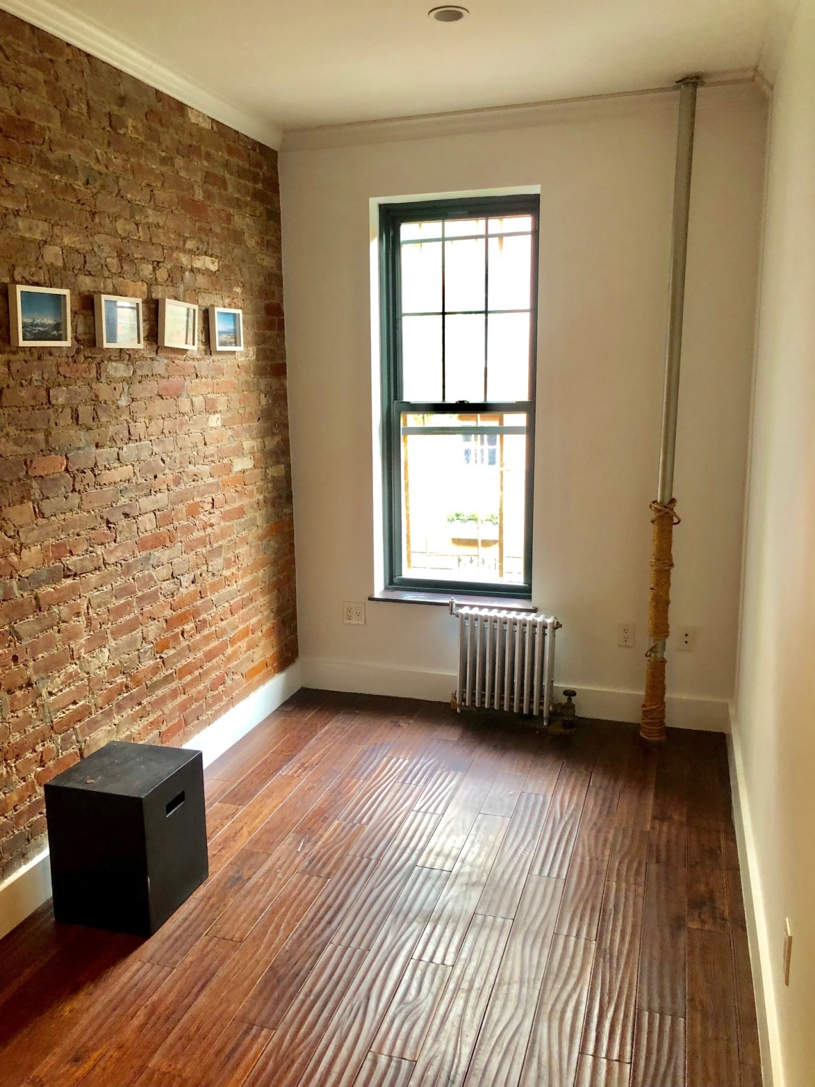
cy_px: 544
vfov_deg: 63.4
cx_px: 408
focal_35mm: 28
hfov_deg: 49.7
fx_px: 879
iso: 40
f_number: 1.8
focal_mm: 3.99
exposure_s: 1/15
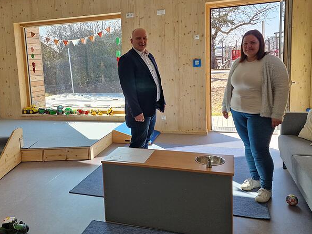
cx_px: 123
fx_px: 279
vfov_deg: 45.2
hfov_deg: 57.9
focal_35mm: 31
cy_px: 94
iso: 50
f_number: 1.8
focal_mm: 6.4
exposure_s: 1/180
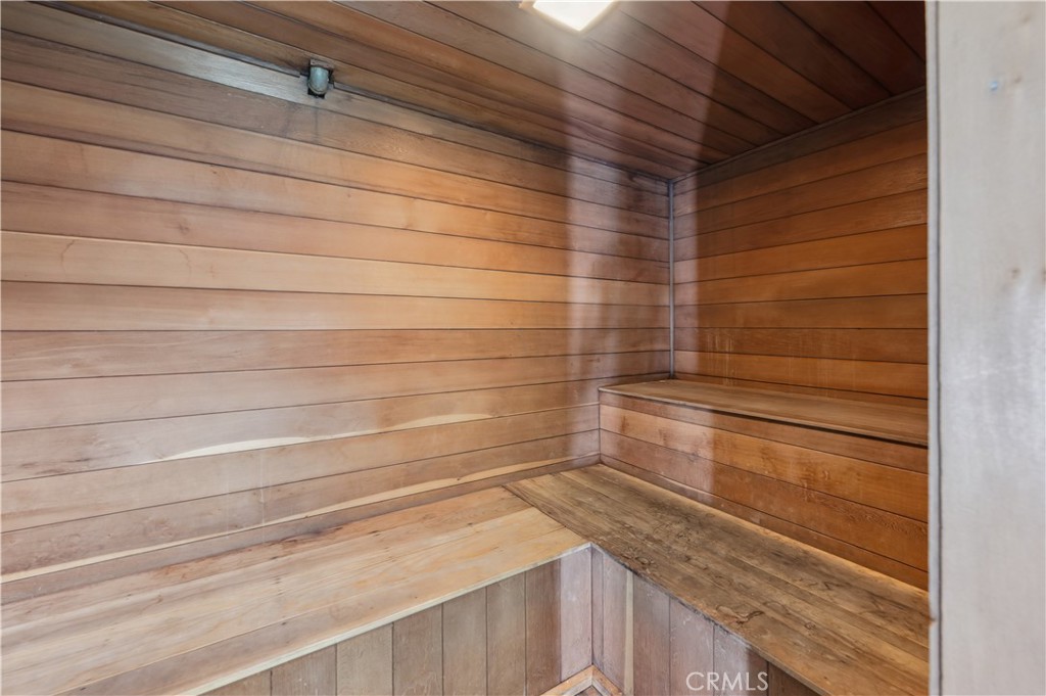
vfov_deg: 81.1
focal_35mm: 14
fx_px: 406
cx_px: 523
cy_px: 348
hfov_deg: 104.3
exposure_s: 4
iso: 100
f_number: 9
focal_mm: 14
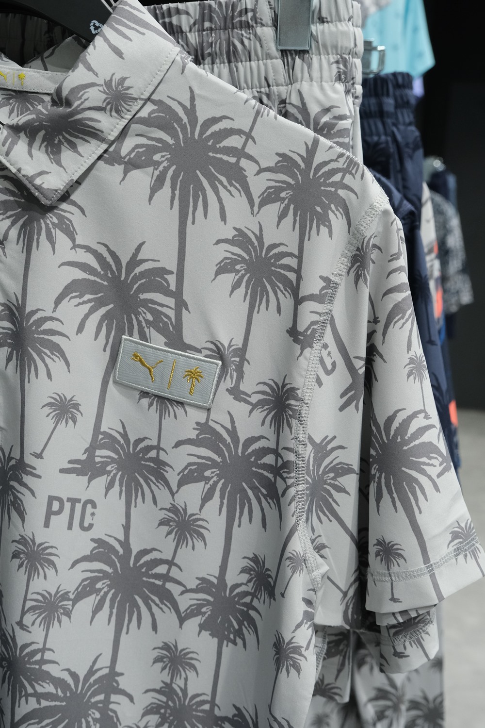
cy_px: 364
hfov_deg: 34.2
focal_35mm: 39
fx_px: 788
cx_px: 242
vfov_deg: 49.6
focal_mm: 26
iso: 1600
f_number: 5.6
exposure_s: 1/180
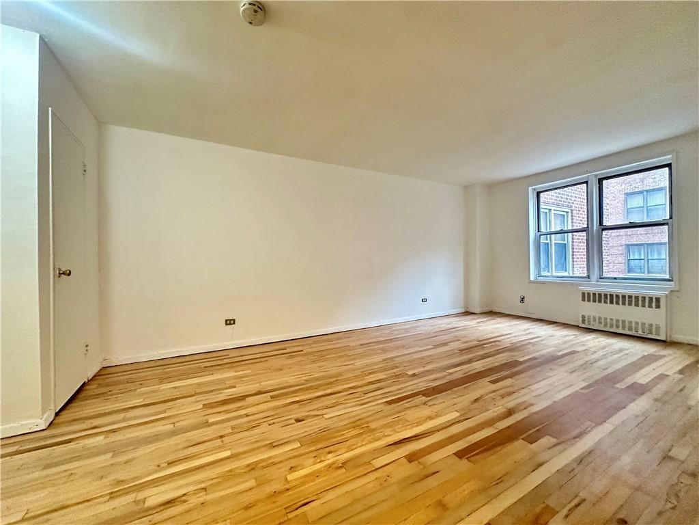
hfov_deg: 102.1
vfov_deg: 85.7
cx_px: 350
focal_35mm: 14
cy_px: 262
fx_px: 283
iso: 500
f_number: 2.2
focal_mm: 2.22
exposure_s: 1/60
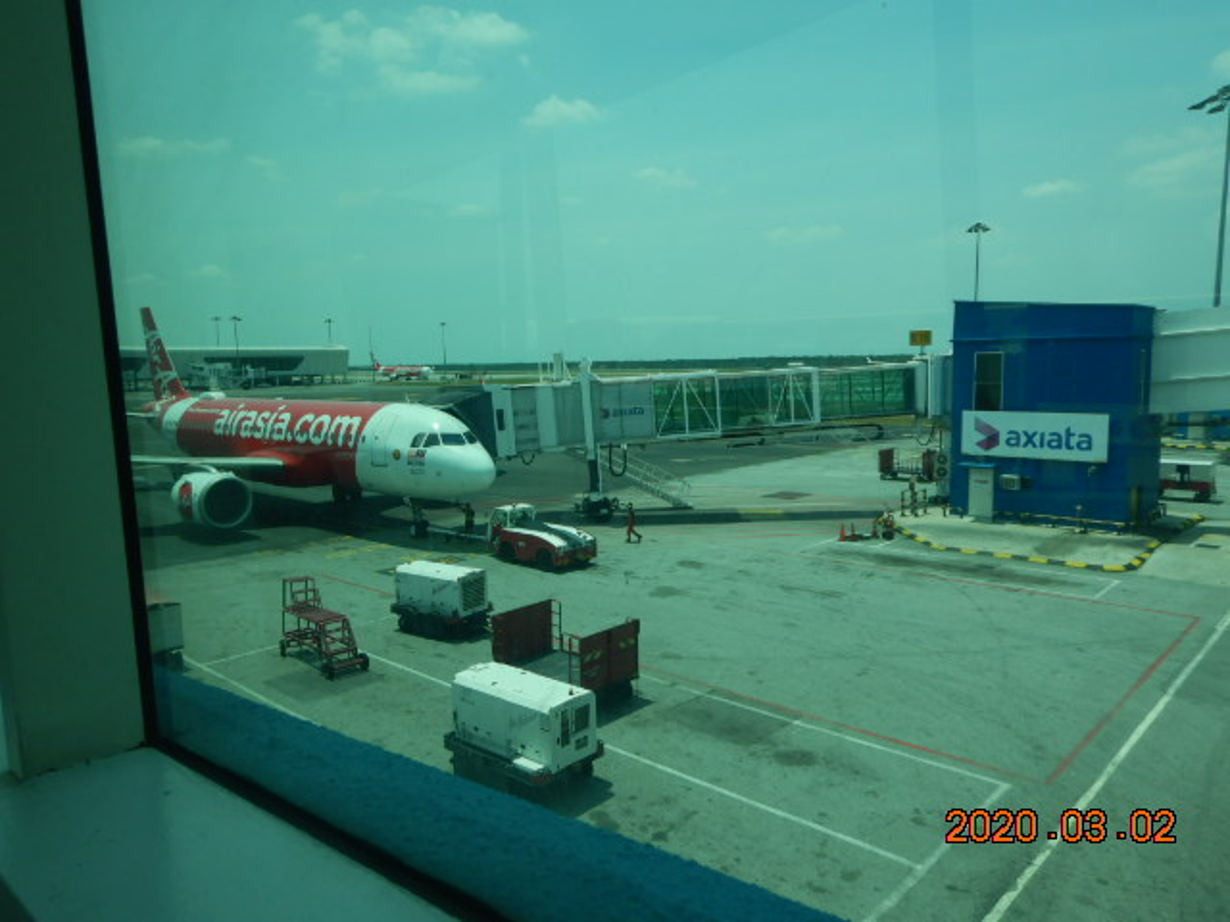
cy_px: 461
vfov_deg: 56.8
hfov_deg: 71.6
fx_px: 853
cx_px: 615
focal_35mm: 24
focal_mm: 4.3
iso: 125
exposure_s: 1/1500
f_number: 2.8
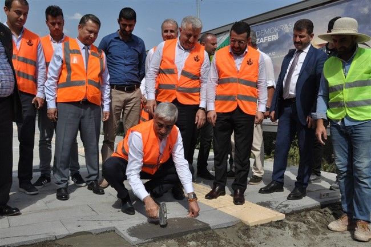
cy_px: 124
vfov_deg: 41.6
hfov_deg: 59.5
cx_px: 186
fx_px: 324
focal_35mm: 32
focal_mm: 21
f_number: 14
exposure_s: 1/800
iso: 800
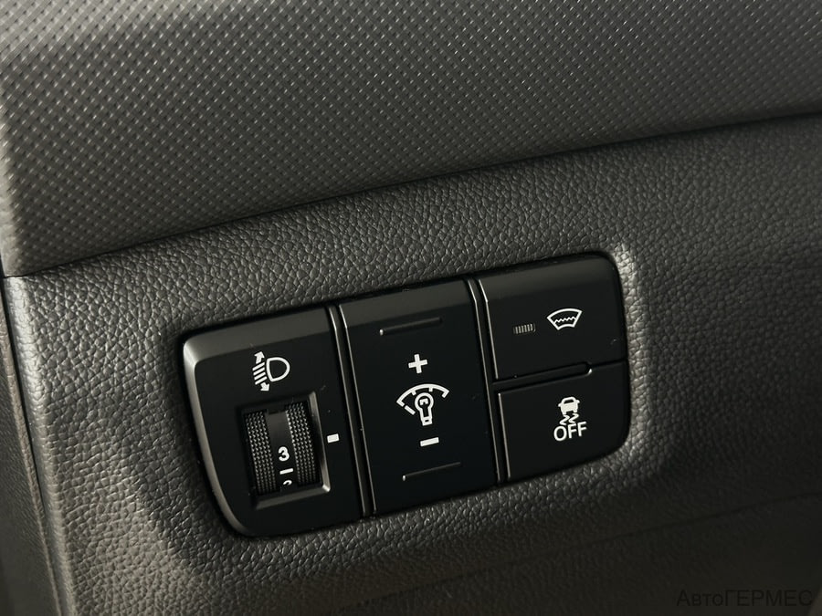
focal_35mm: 48
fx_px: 1140
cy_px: 308
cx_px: 411
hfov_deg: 39.7
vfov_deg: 30.3
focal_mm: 6.86
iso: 400
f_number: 1.78
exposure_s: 1/25
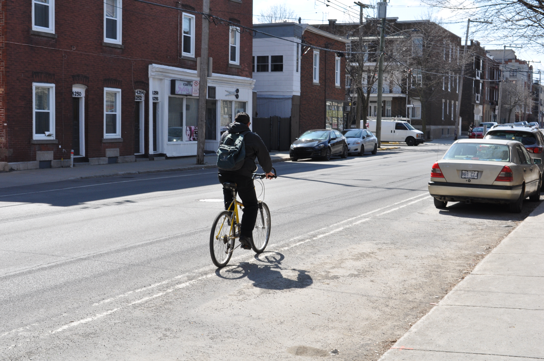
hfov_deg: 37.9
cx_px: 272
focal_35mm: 52
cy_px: 180
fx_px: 792
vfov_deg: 25.7
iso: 400
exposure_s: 1/400
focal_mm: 35
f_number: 10
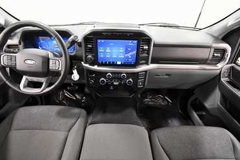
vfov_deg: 73.7
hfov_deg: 96.7
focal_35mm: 16
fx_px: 107
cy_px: 77
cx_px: 115
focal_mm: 10
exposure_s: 1/100
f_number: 4.5
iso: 3200
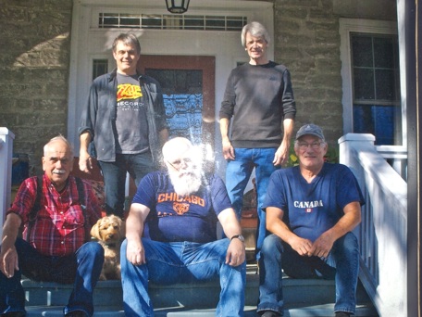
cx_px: 211
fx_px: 305
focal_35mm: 25
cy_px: 158
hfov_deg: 69.4
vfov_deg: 54.9
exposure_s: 1/120
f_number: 1.8
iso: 50
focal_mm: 4.69
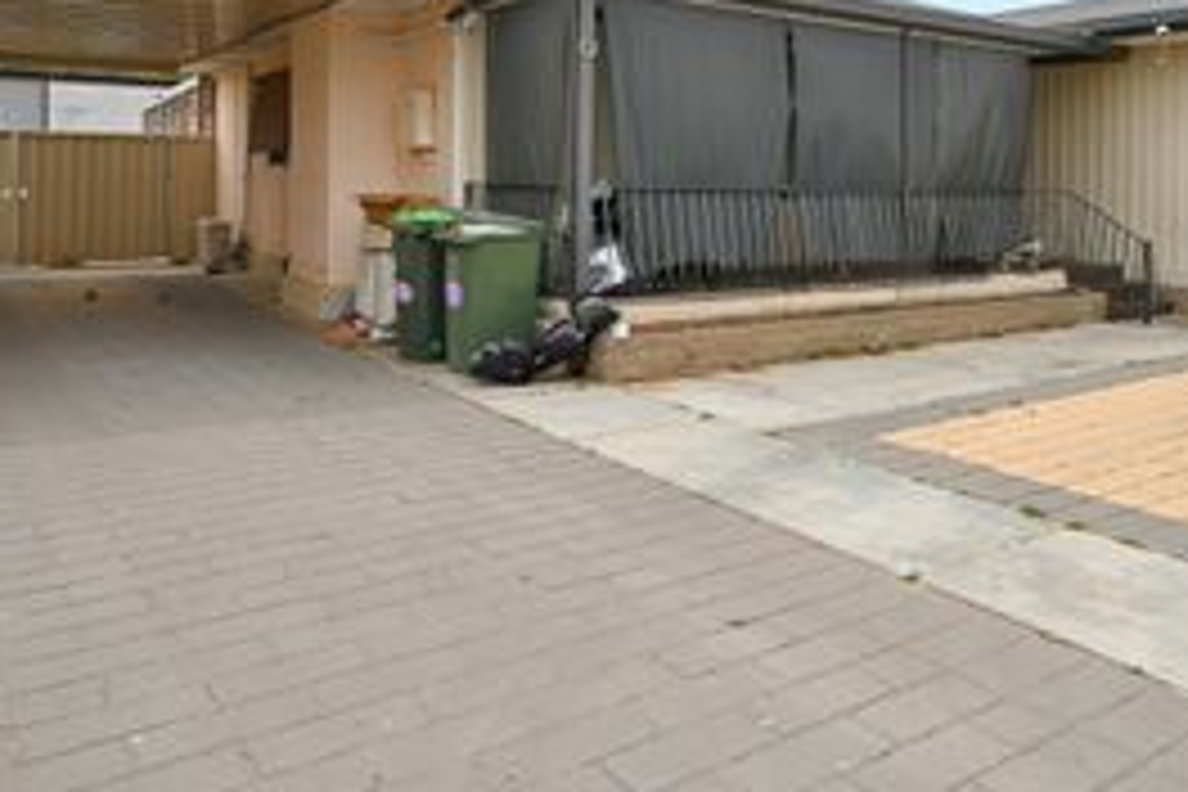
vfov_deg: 39.1
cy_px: 128
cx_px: 801
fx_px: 1056
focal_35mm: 32
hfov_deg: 57.3
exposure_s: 1/200
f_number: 10
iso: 100
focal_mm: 12
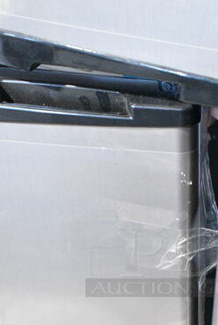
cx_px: 183
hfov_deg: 20.4
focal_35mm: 66
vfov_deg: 29.9
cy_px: 251
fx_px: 597
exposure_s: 1/60
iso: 6400
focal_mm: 18
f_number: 4
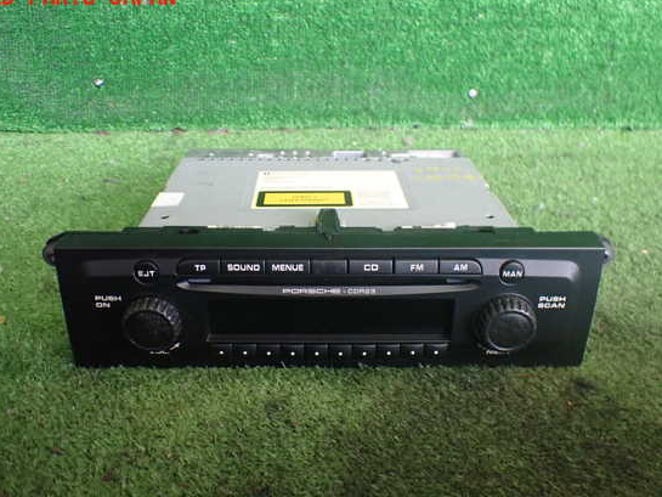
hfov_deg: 55.3
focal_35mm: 33
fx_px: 631
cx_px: 319
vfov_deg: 43.0
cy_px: 255
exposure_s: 1/125
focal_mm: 5.4
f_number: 2.3
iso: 640
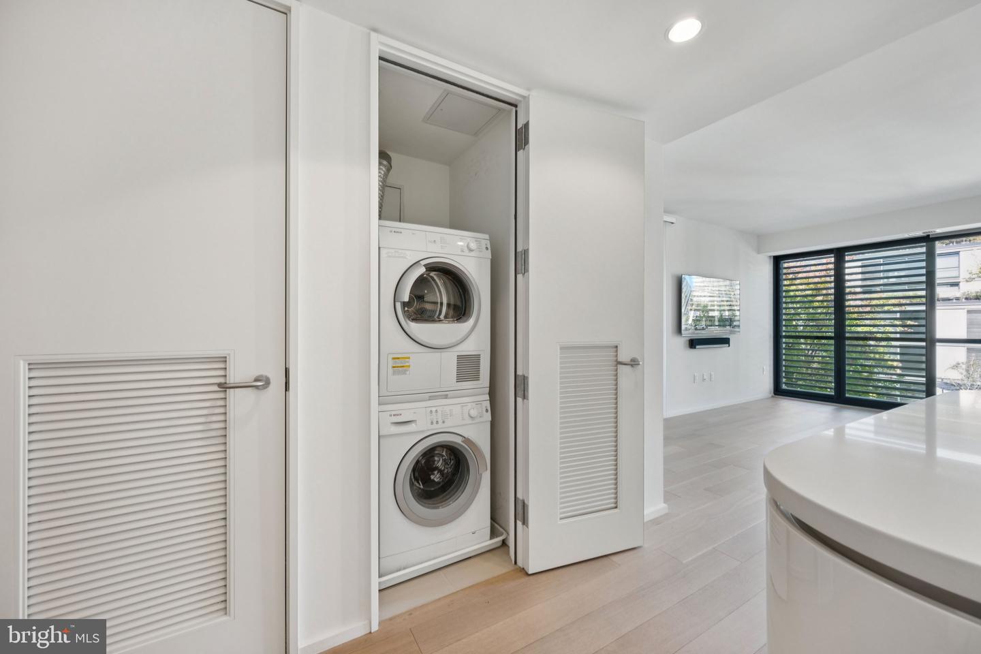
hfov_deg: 104.3
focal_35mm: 14
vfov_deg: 81.2
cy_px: 327
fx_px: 381
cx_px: 490
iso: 400
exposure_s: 1/20
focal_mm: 14
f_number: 7.1
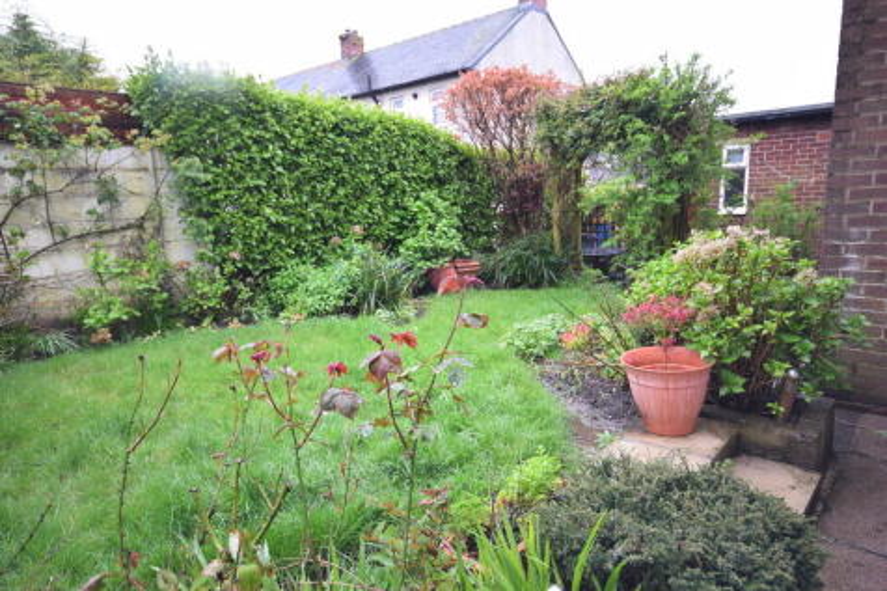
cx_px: 444
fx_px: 554
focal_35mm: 22
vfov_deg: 56.1
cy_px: 296
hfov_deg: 77.3
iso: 400
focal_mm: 15
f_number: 5
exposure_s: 1/100
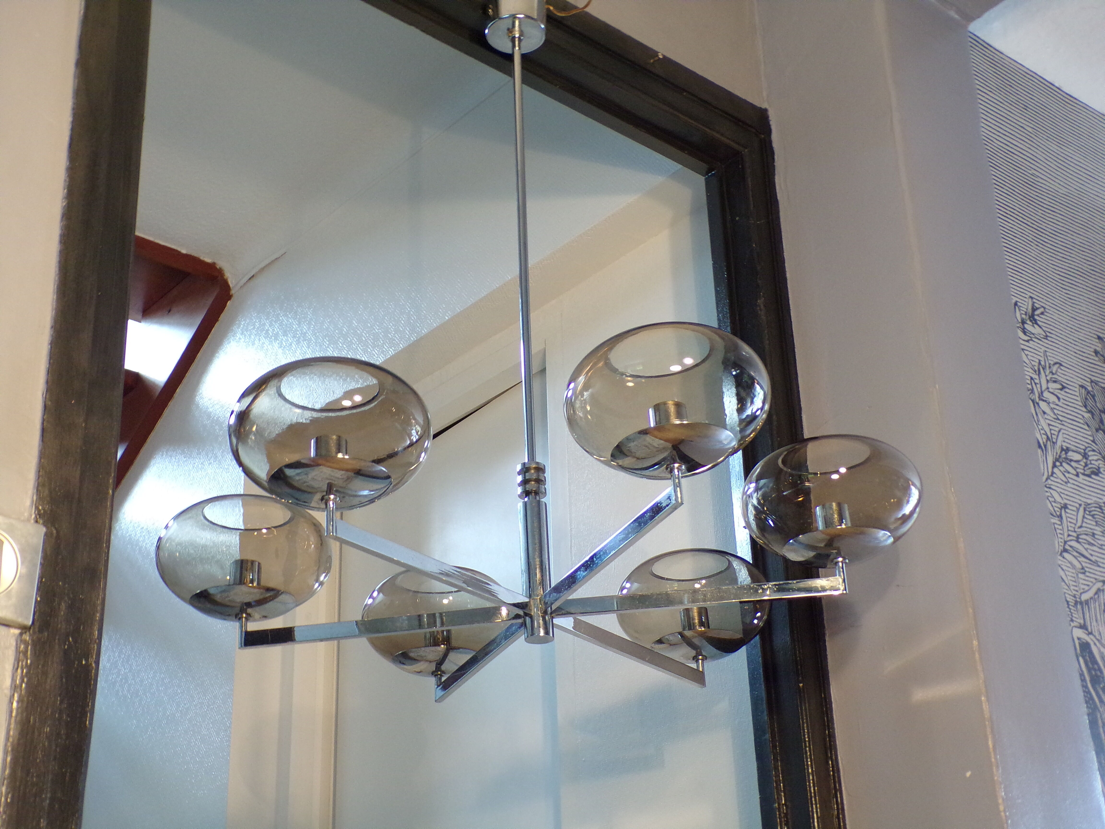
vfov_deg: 29.7
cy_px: 414
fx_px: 1564
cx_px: 552
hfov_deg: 38.9
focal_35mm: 49
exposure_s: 1/17
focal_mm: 8.7
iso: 264
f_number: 3.5
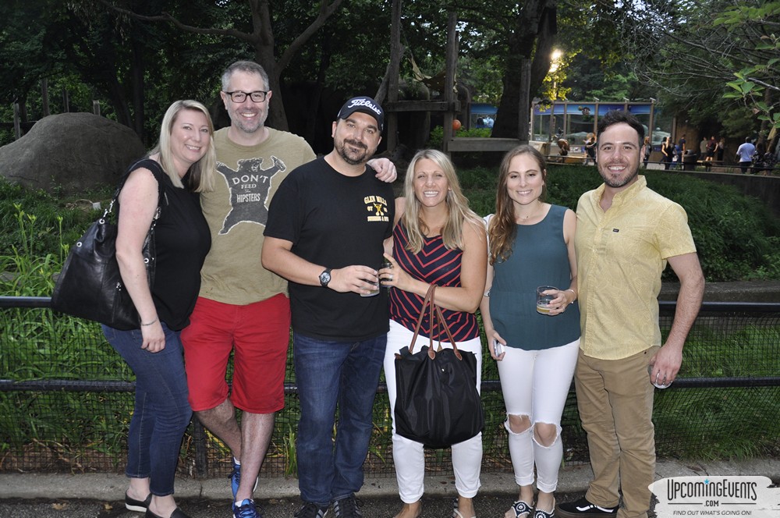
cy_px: 259
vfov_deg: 41.6
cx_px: 390
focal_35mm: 32
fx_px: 682
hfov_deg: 59.6
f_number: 3.8
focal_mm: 21
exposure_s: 1/60
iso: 400
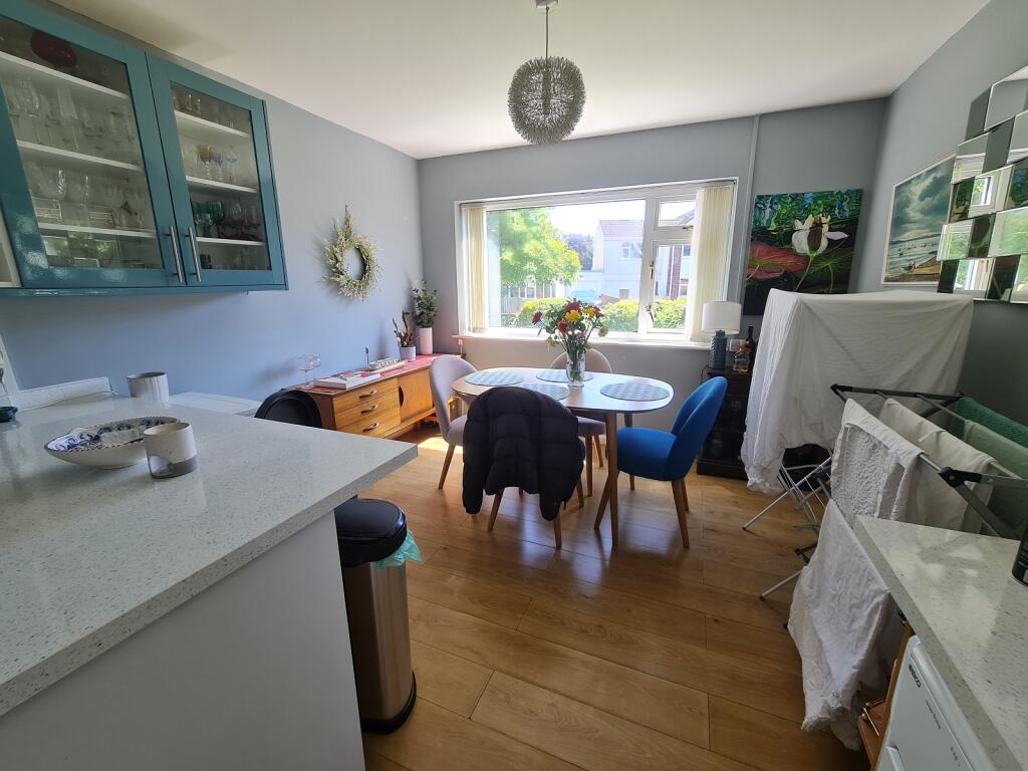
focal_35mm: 13
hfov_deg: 106.2
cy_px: 386
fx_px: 386
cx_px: 514
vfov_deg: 89.9
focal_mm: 2.2
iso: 64
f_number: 2.2
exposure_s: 1/120
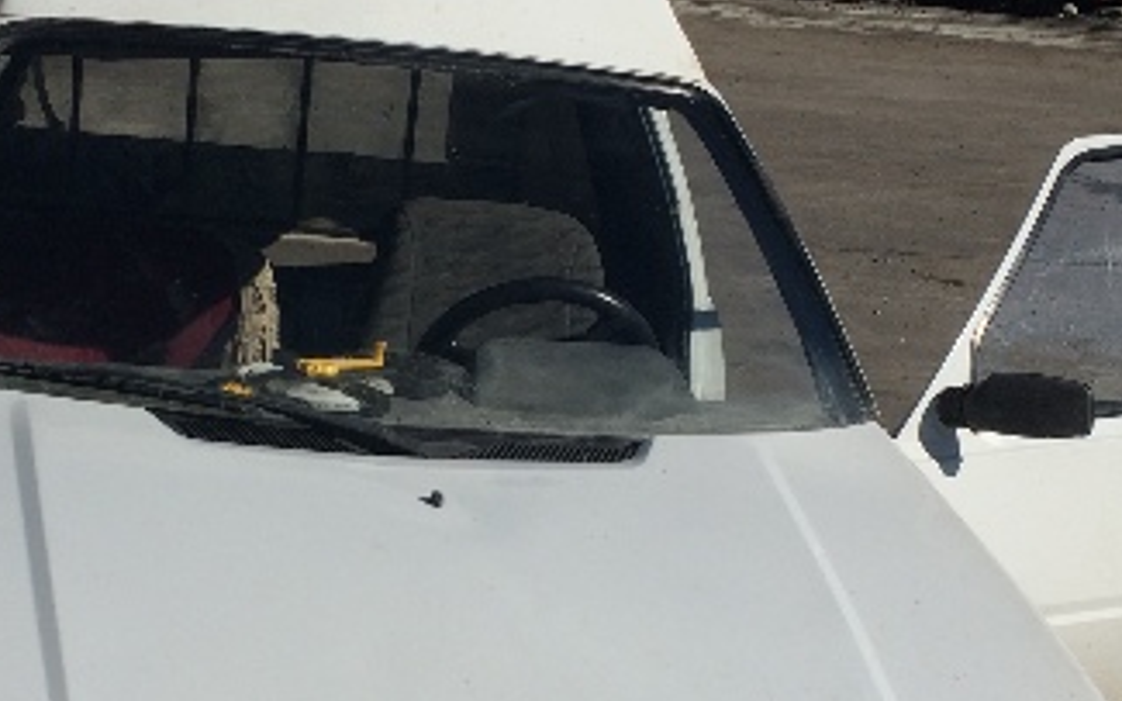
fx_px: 2079
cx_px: 466
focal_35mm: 68
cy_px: 466
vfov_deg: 19.1
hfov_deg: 30.1
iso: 32
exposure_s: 1/4566
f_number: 2.2
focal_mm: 4.15
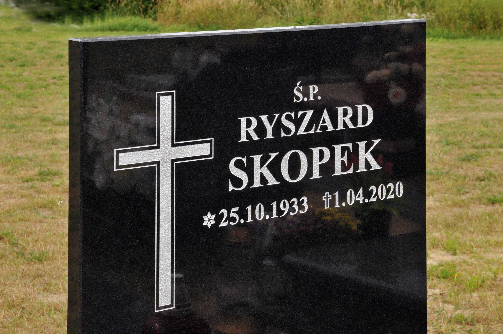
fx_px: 1088
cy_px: 167
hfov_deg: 26.0
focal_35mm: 78
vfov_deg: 17.4
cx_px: 252
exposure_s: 1/200
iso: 640
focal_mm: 52
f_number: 14
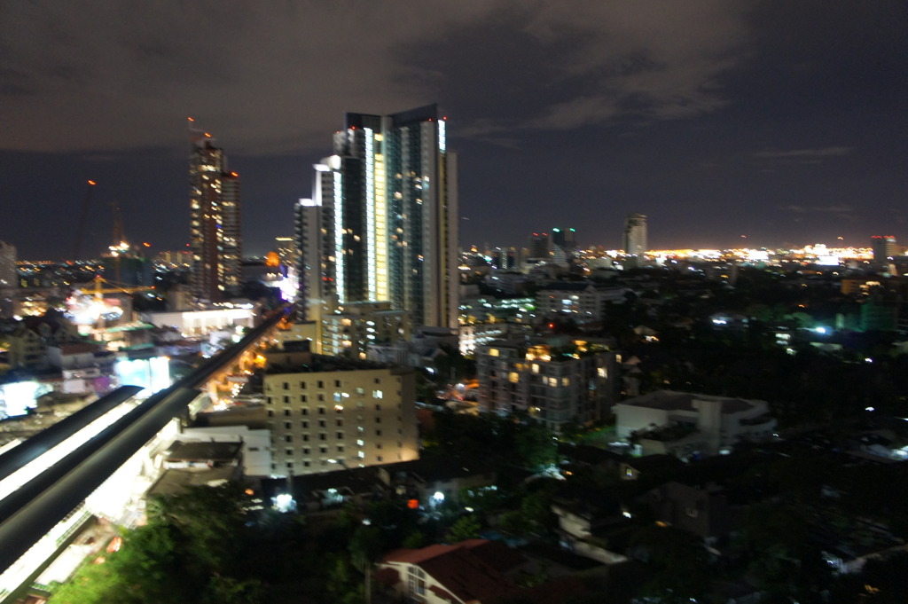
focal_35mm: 28
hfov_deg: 64.6
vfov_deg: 45.6
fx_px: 718
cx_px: 454
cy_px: 302
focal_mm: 19
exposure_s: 1/2.5
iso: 1600
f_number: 4
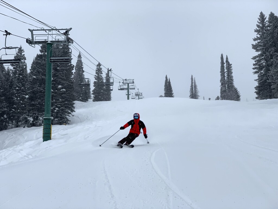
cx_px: 139
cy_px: 104
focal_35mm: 52
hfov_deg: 36.8
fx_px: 418
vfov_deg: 28.0
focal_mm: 6
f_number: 2.4
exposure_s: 1/1370
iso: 16
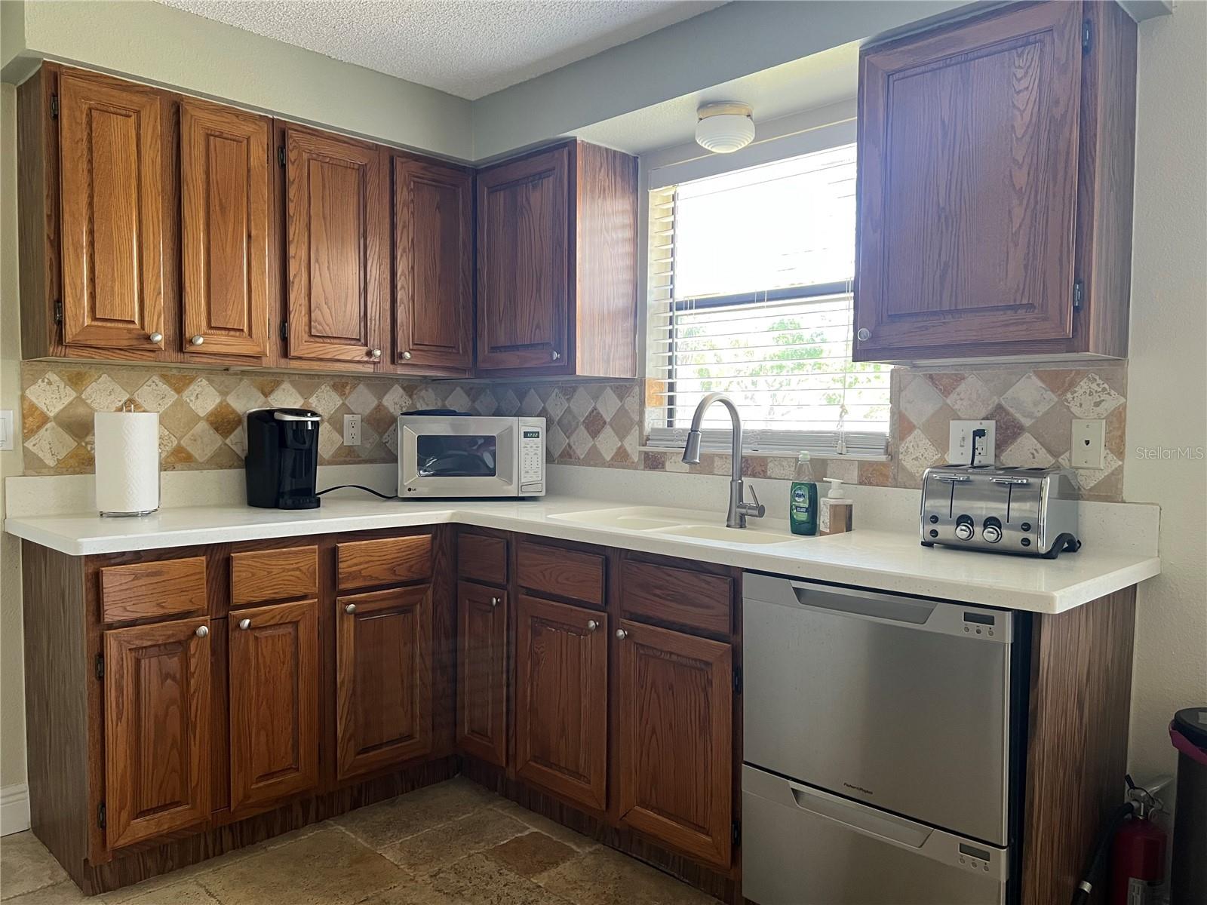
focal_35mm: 26
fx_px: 907
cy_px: 452
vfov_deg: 53.1
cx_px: 604
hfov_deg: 67.3
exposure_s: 1/72
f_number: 1.5
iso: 125
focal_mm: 5.7
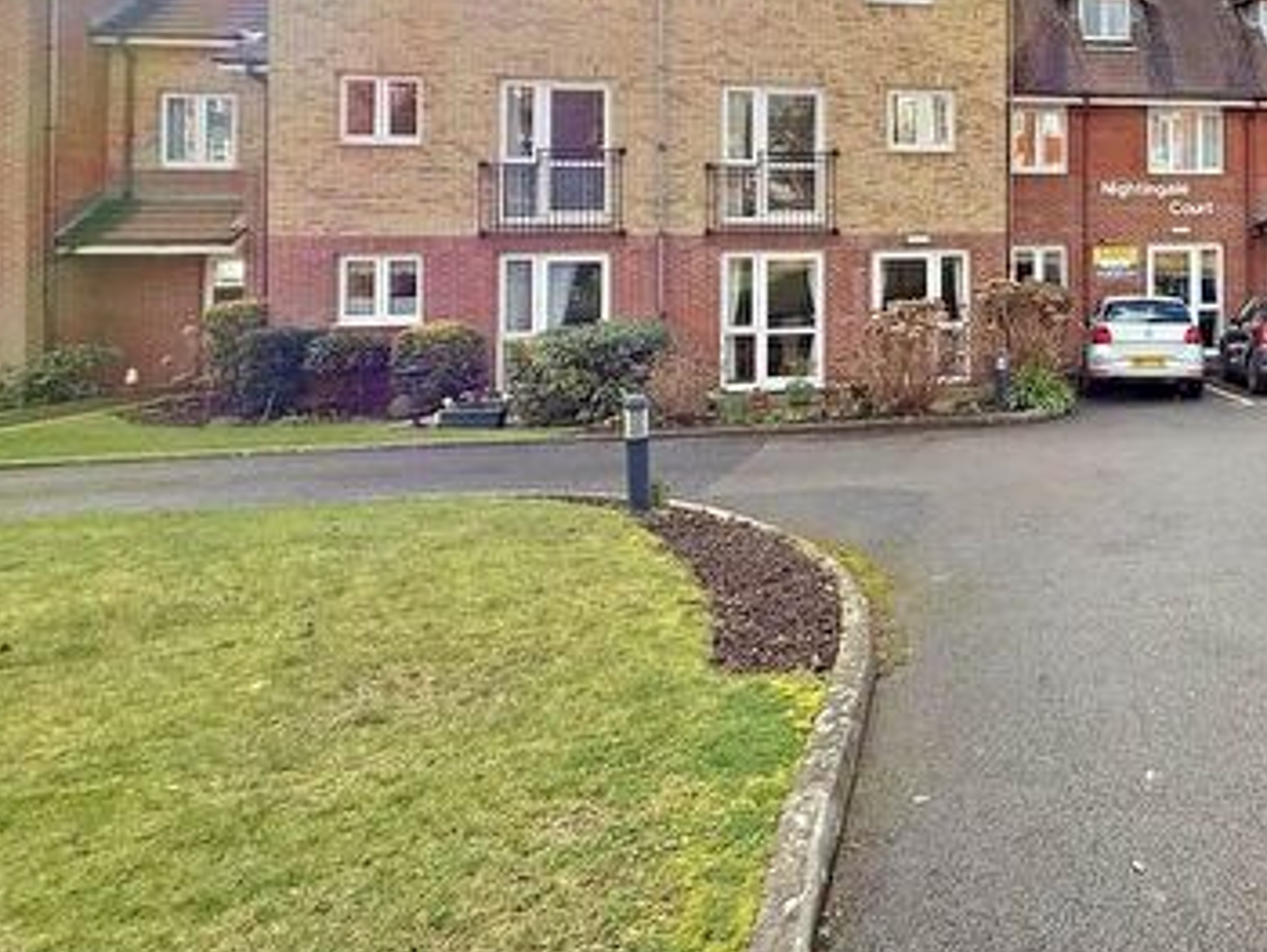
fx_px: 1026
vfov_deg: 47.6
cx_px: 1234
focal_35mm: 28
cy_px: 215
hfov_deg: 52.1
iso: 64
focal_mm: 2.22
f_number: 2.2
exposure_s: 1/1033
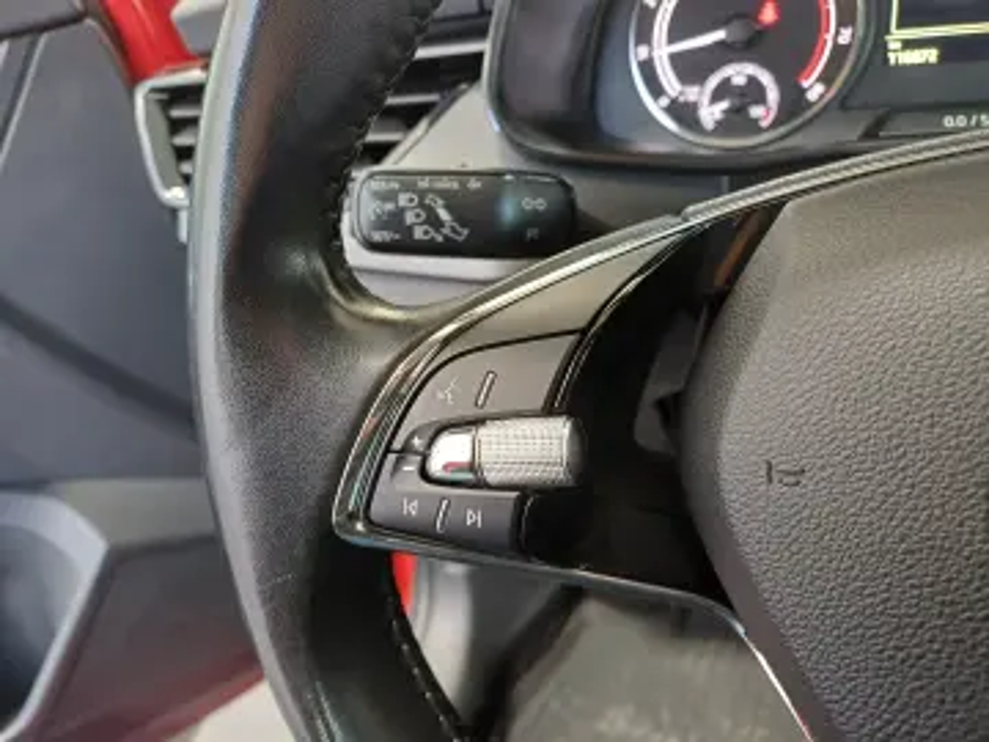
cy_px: 371
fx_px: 714
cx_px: 494
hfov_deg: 69.4
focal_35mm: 25
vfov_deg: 54.9
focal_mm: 4.65
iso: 400
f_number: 1.8
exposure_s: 1/33.3
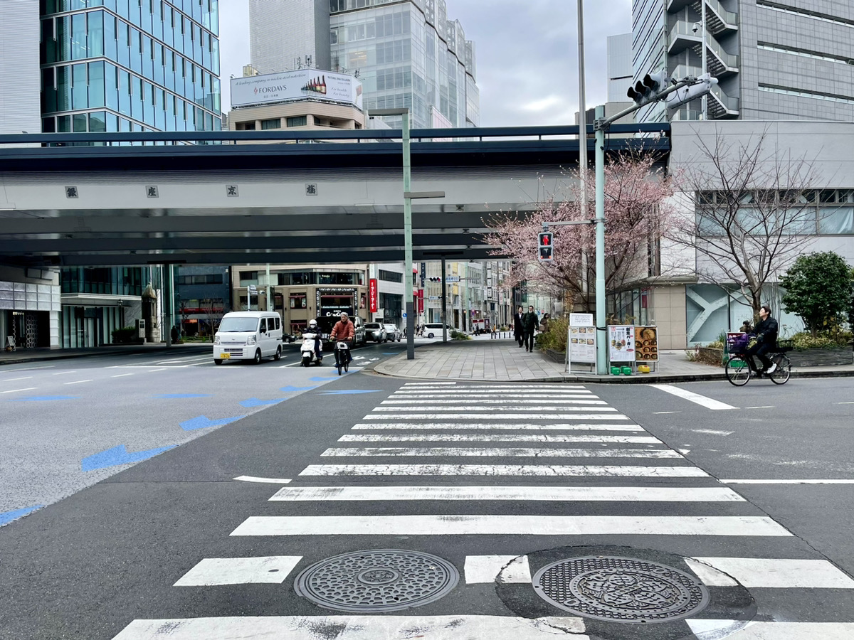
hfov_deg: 67.3
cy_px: 320
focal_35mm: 26
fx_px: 641
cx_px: 427
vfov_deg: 53.1
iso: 32
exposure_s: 1/842
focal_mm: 4.2
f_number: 1.6
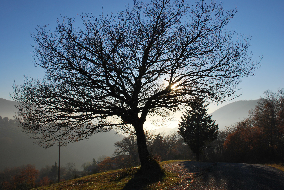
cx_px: 142
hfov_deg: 57.2
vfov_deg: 40.1
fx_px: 261
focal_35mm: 33
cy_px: 95
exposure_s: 1/100
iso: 100
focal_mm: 22
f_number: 16
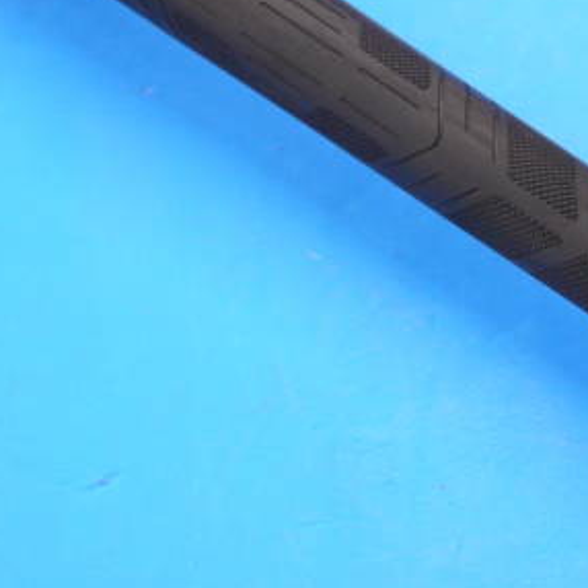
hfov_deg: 10.5
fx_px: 3190
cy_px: 134
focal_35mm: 166
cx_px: 481
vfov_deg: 10.5
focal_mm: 42
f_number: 5.6
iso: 800
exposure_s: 1/80
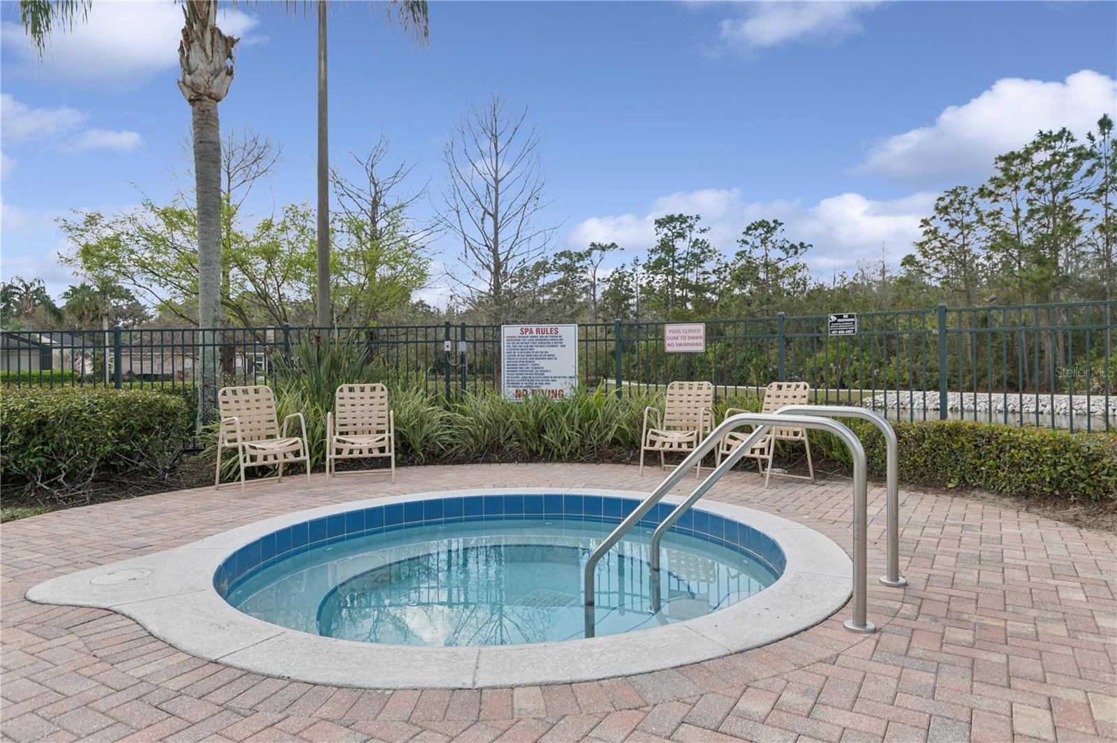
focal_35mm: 24
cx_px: 558
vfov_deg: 53.1
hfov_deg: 73.8
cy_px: 372
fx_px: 744
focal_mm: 16
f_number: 9
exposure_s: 1/250
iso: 100
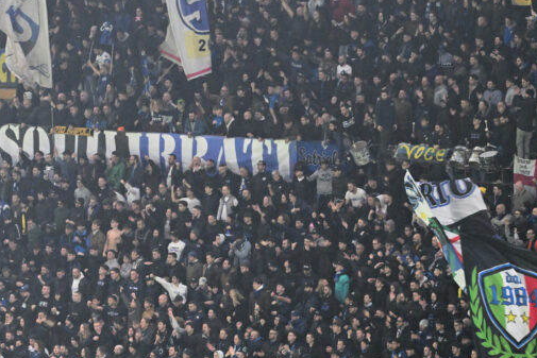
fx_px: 5446
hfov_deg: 5.6
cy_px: 240
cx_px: 117
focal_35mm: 365
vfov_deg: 3.8
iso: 3200
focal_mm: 180
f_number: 5.6
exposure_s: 1/125
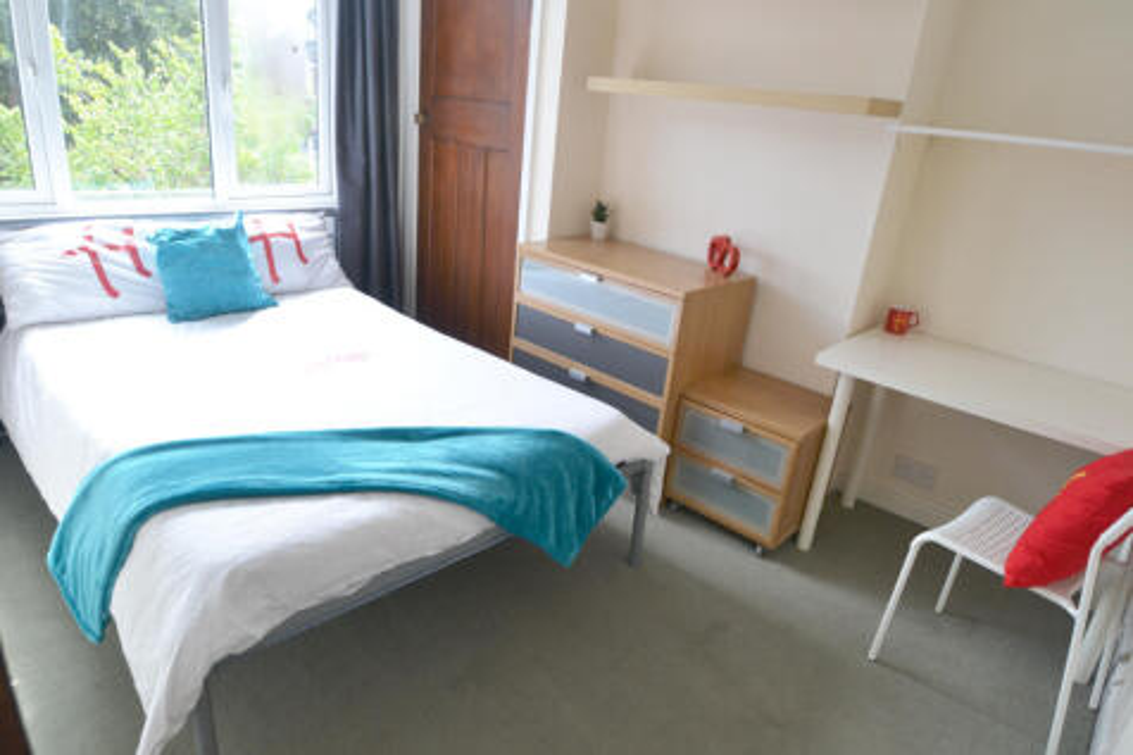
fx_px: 661
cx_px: 566
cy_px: 378
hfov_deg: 81.2
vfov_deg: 59.5
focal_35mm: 21
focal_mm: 14
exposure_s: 1/125
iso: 400
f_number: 5.6
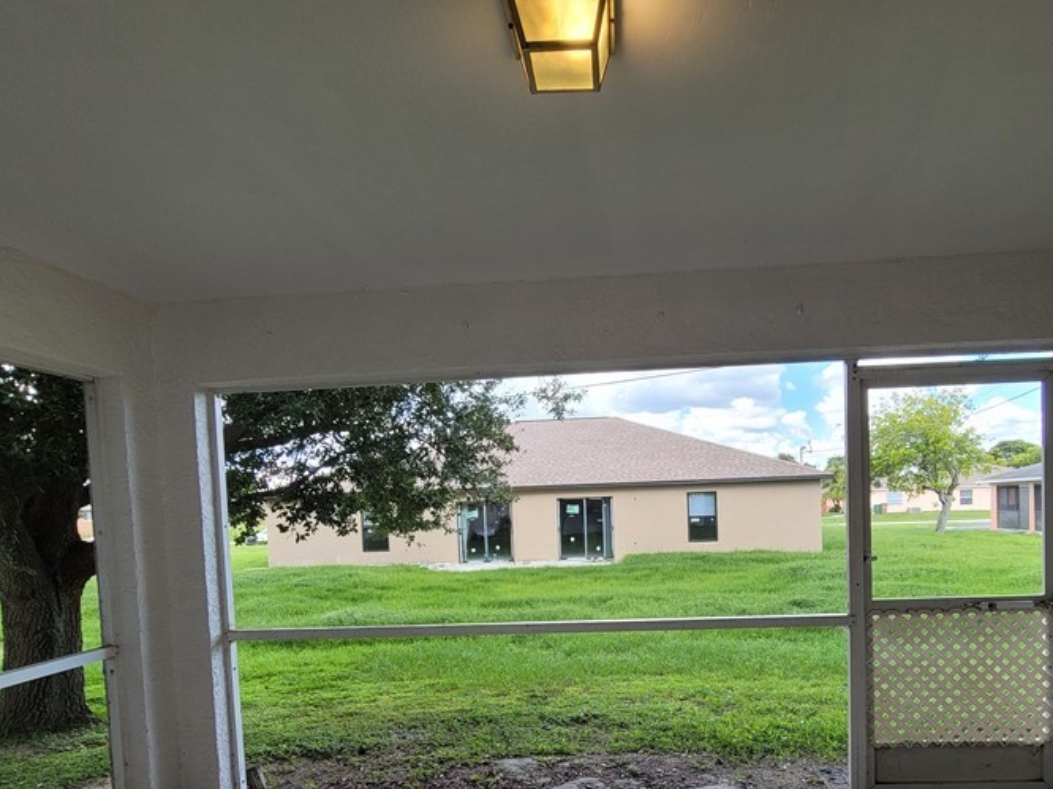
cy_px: 533
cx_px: 615
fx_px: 608
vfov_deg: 64.1
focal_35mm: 20
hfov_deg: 81.1
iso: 64
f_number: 2.2
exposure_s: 1/135
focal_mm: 2.2
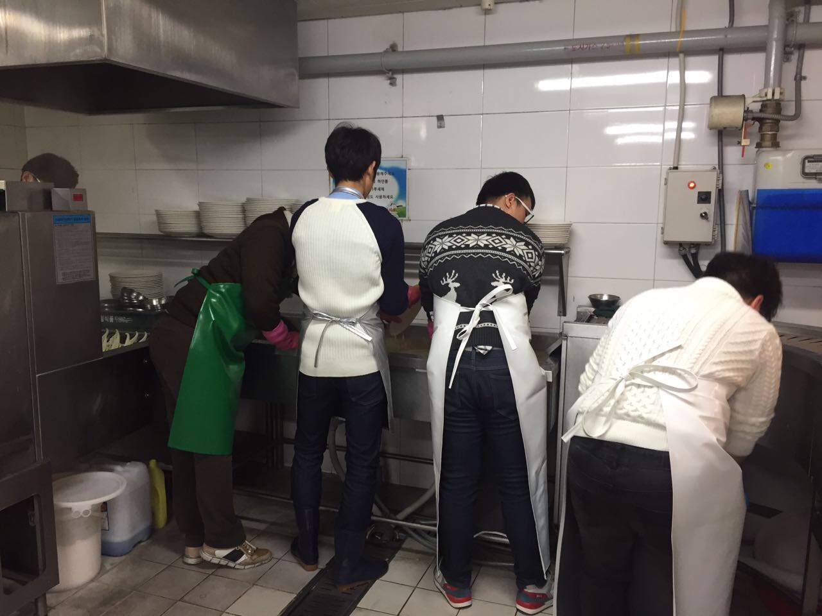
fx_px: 689
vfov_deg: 48.2
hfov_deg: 61.7
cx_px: 411
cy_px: 308
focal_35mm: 29
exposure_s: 1/30
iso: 80
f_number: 2.2
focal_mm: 4.15
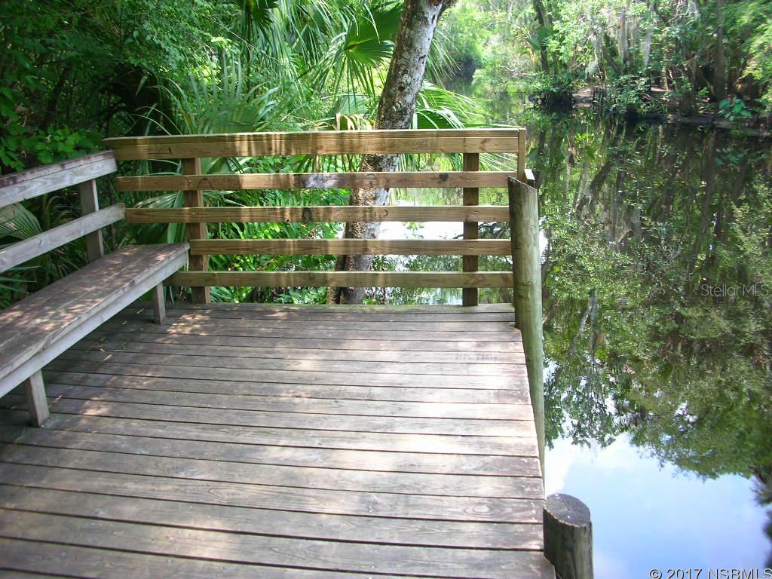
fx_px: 781
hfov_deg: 52.6
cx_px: 386
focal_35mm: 35
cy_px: 290
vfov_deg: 40.7
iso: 50
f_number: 3
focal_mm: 5.8
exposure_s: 1/44.5
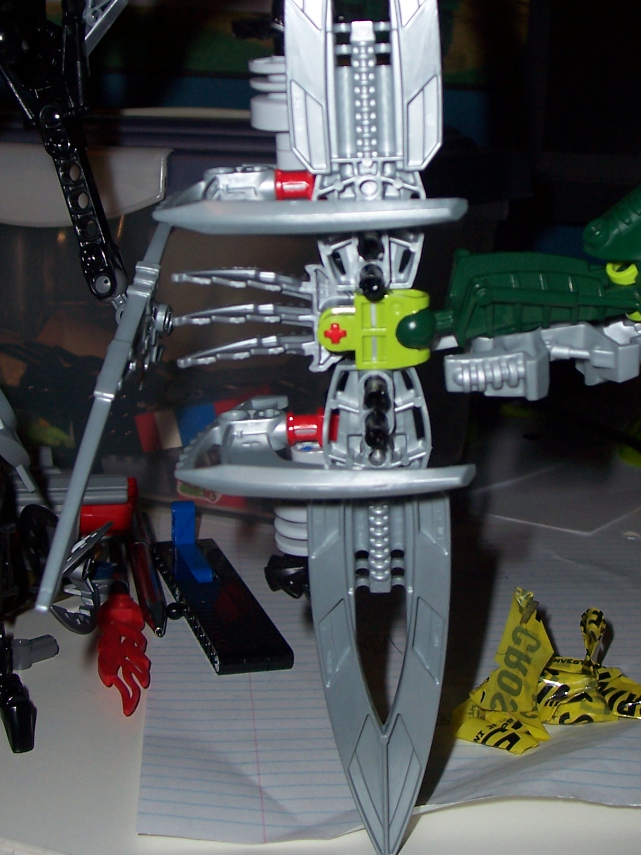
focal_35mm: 60
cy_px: 259
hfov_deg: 24.3
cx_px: 411
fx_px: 1481
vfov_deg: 31.8
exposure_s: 1/60
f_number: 3
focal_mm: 7
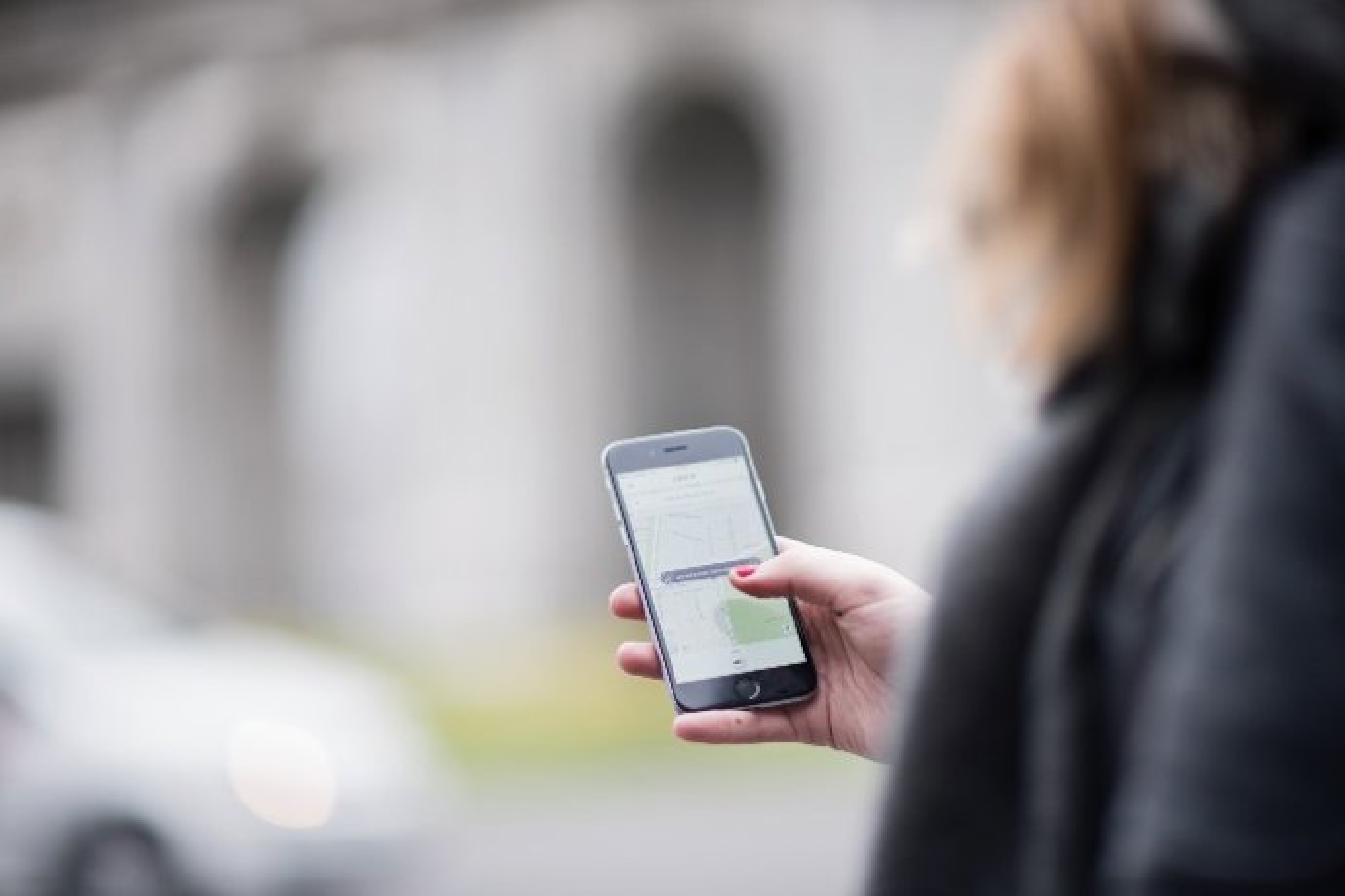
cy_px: 448
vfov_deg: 16.1
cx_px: 672
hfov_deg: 23.9
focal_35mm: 85
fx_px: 3175
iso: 125
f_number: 1.3
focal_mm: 85
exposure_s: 1/400
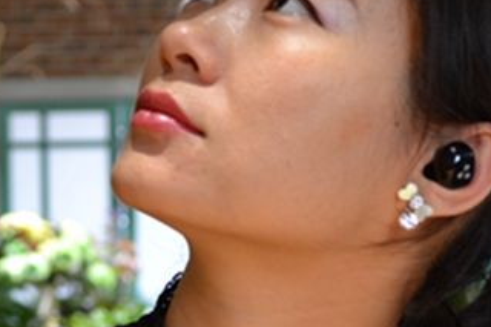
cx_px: 41
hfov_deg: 12.1
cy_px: 273
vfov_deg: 8.1
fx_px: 2304
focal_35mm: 169
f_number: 5.3
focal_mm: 40
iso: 400
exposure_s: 1/15
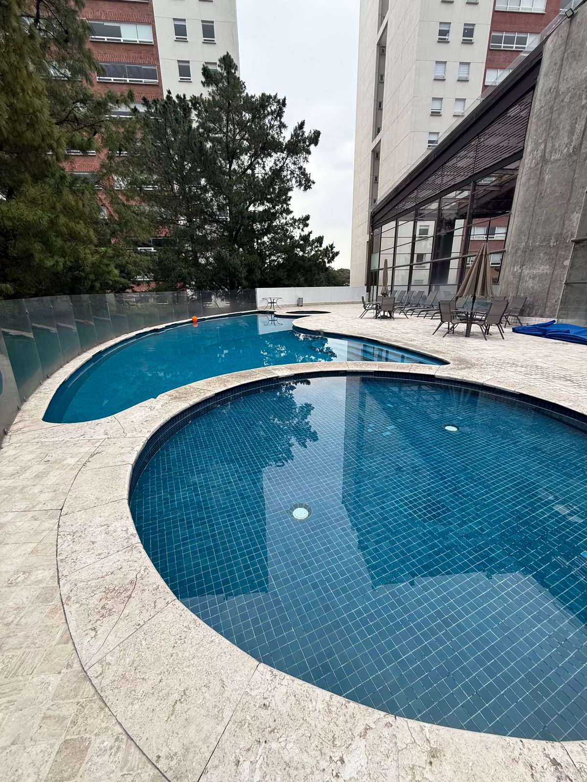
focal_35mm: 14
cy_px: 391
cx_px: 294
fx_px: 317
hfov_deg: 85.7
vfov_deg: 102.1
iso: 64
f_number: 2.2
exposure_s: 1/113
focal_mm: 2.22
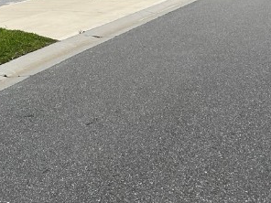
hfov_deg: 21.7
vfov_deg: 16.1
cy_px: -4
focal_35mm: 90
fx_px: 705
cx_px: 103
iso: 50
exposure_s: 1/7463
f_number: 1.5
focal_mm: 5.7
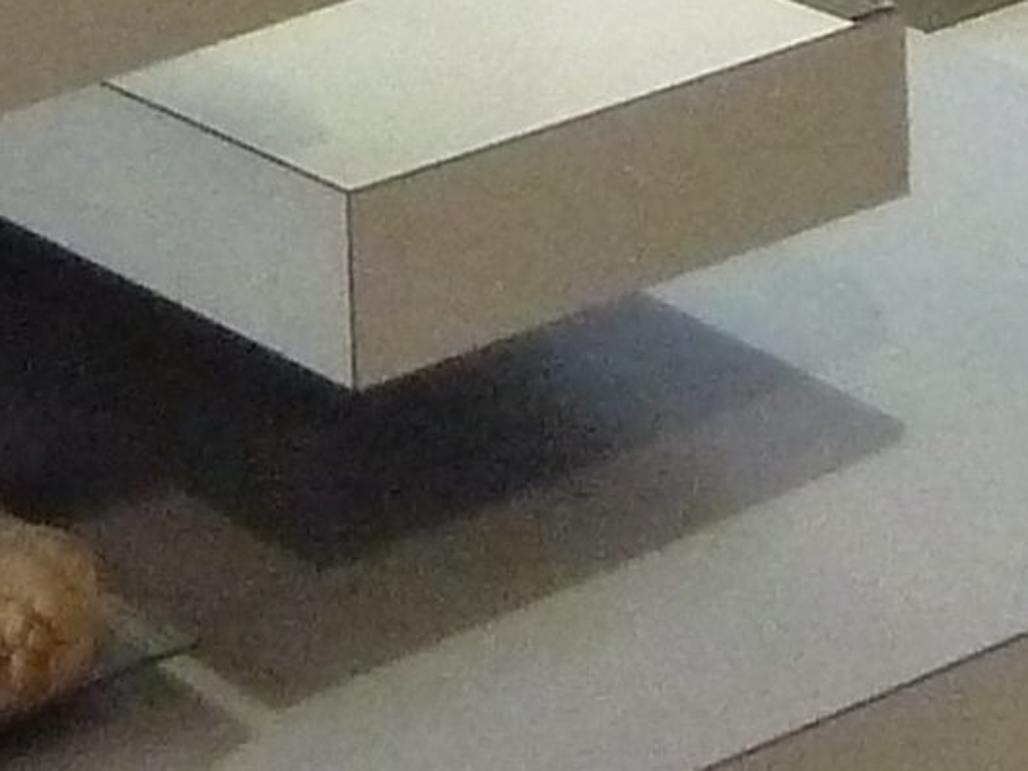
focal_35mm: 189
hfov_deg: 10.3
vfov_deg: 6.8
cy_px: -1781
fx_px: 5614
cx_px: 1147
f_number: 3.3
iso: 640
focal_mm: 4.1
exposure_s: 1/30
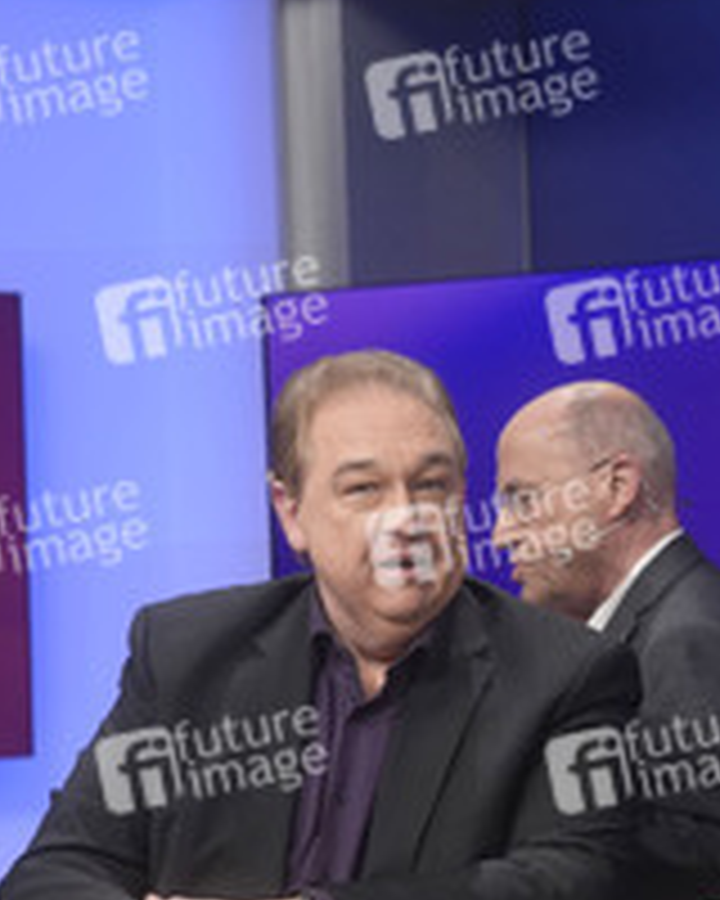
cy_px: 648
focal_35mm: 95
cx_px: 992
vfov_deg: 20.1
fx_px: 2530
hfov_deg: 15.3
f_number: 2.2
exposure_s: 1/250
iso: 640
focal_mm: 30
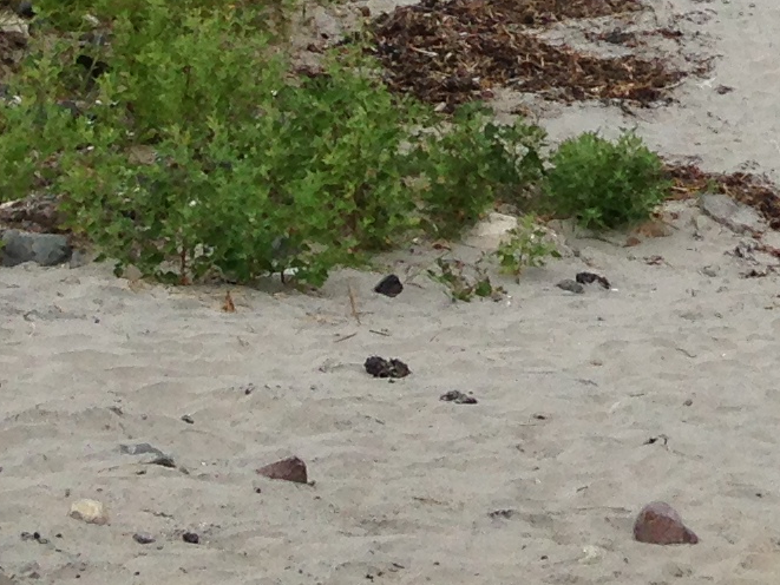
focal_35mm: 163
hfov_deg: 11.6
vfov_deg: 8.6
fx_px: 3674
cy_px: -626
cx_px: 1160
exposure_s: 1/2169
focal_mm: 4.13
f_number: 2.4
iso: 50
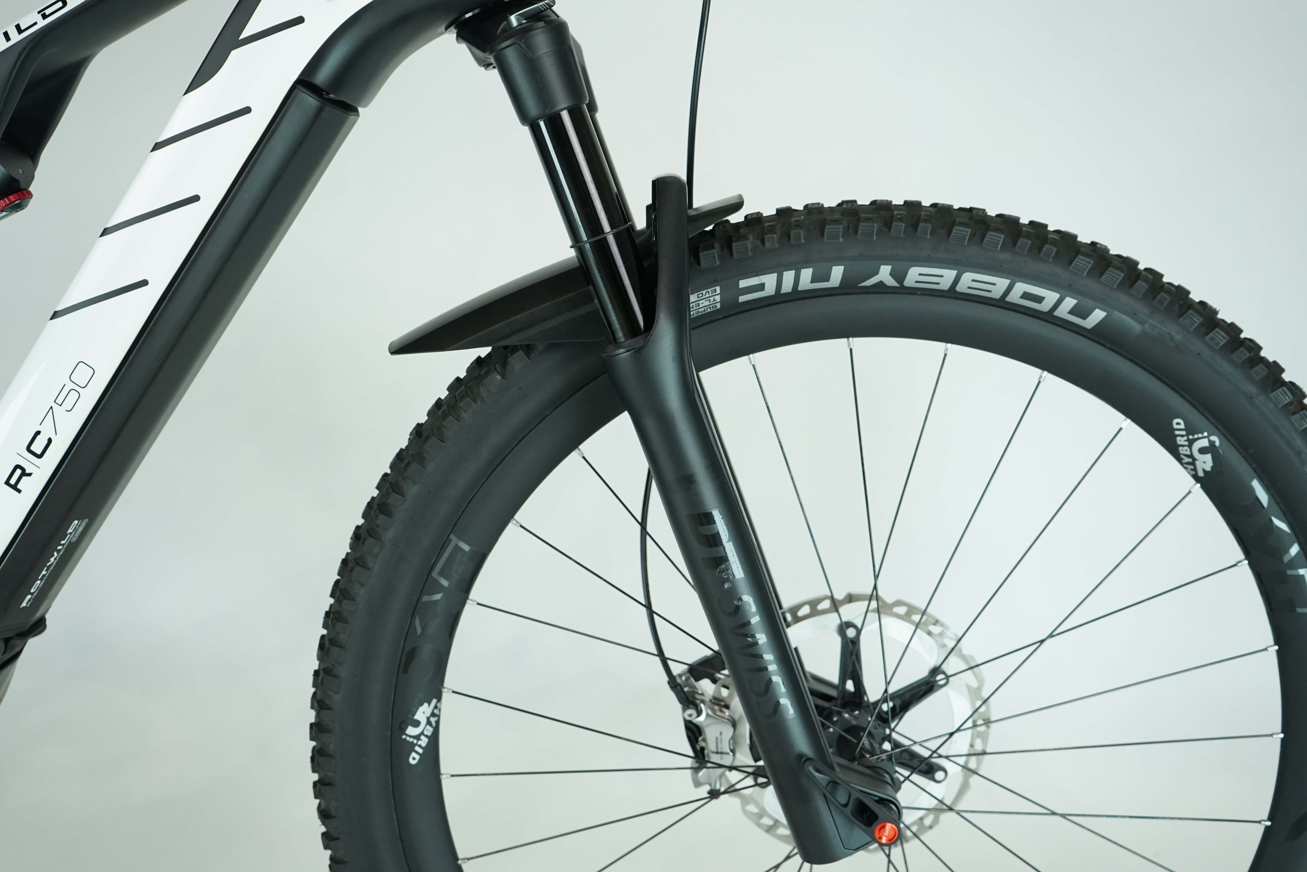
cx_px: 654
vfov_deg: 38.9
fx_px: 1234
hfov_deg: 55.8
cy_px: 436
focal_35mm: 34
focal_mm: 34
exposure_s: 1/200
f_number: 5.6
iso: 1600
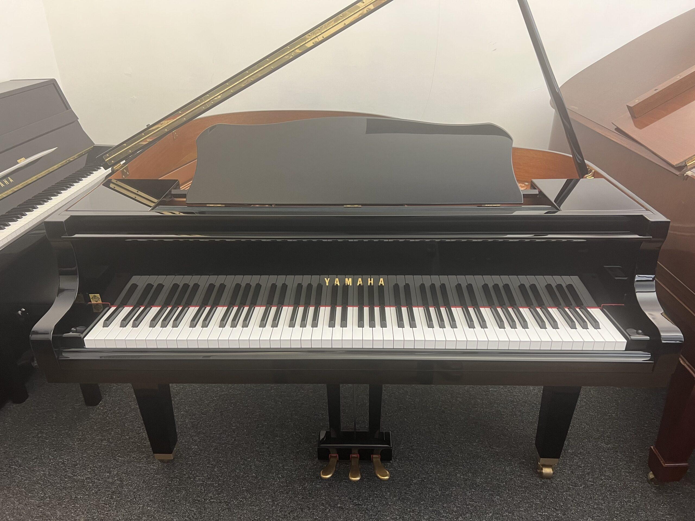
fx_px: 522
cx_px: 348
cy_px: 260
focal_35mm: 26
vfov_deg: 53.1
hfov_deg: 67.3
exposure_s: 1/50
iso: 160
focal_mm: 5.7
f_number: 1.5
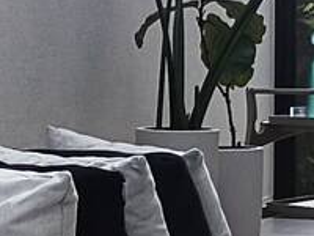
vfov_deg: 12.9
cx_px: 88
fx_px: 1043
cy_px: 113
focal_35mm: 115
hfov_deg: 17.0
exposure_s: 1/229
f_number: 2.2
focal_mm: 1.65
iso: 50
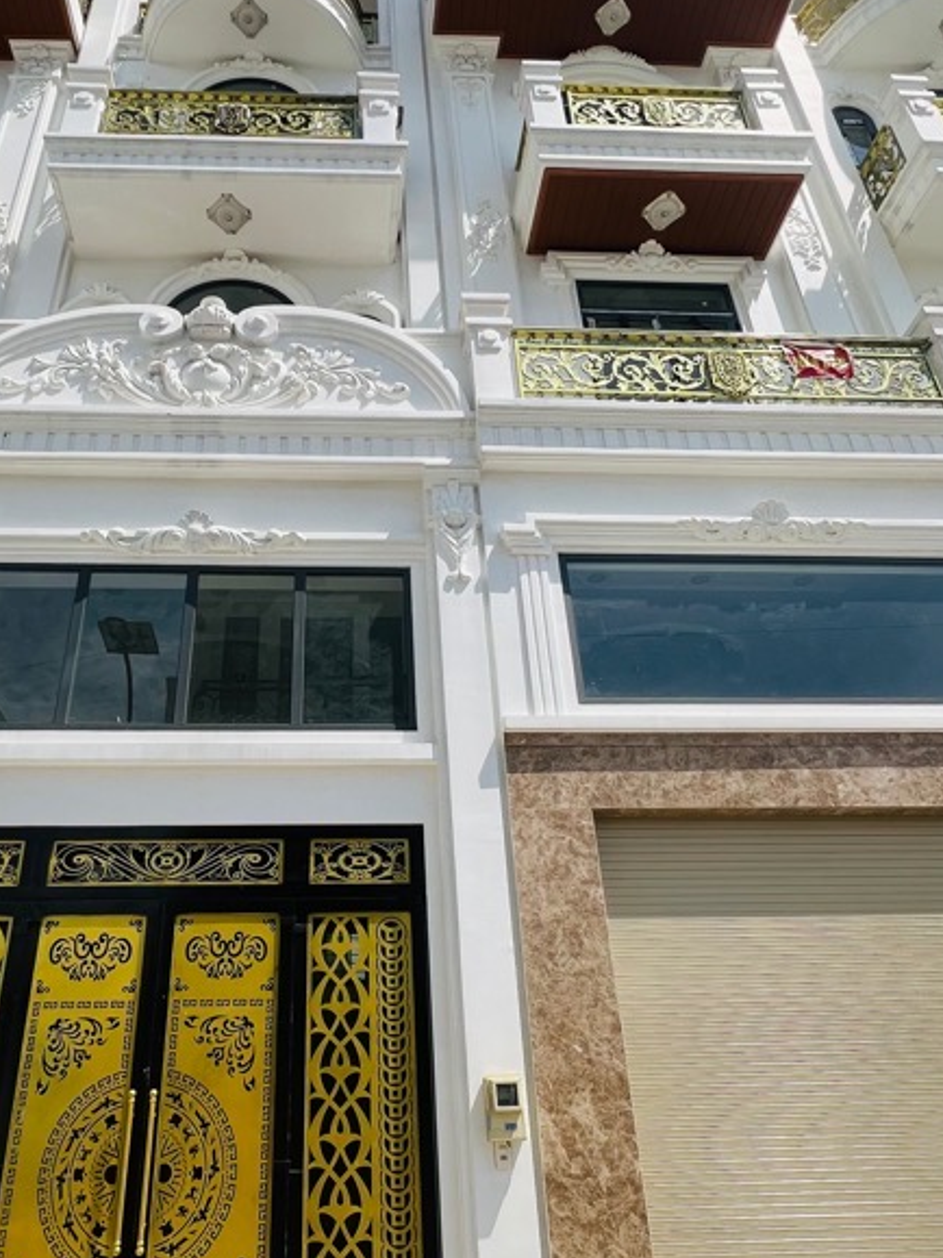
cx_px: 376
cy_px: 678
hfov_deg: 58.4
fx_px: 836
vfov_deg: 73.8
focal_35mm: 23
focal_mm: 1.57
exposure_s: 1/2053
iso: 32
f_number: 1.8
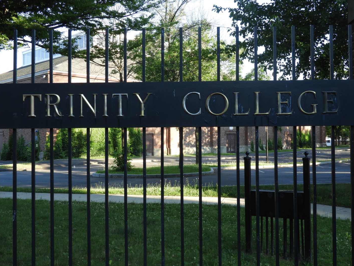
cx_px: 180
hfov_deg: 45.8
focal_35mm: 41
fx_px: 419
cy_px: 131
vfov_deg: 35.1
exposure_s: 1/100
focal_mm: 7.2
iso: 100
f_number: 3.8
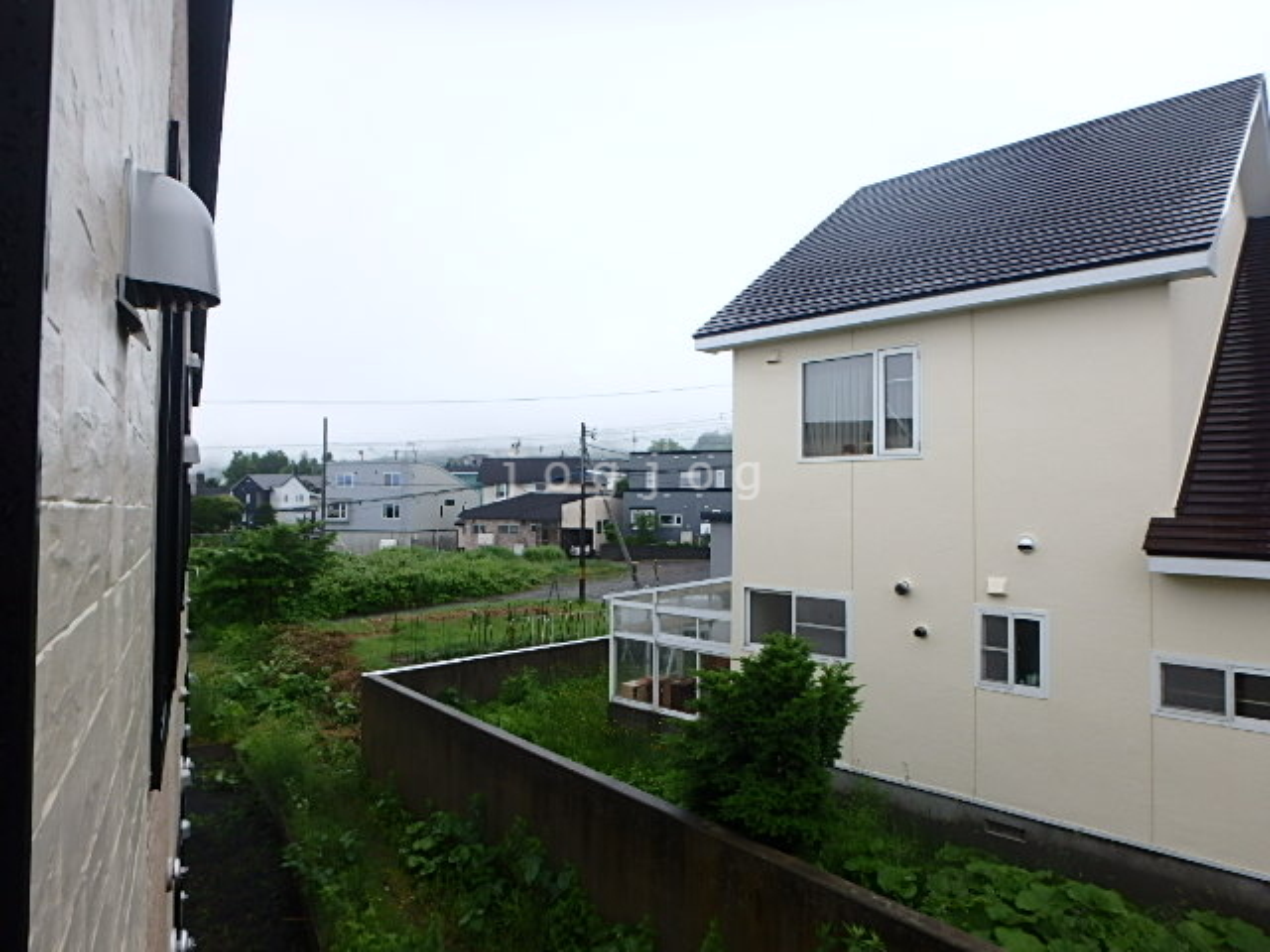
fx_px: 770
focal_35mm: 21
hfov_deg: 79.0
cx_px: 635
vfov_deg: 63.4
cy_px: 476
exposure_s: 1/160
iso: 125
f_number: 3.5
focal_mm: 3.7
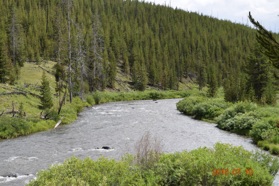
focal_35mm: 69
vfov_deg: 19.7
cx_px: 140
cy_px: 93
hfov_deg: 29.3
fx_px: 535
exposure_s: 1/320
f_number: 9
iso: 200
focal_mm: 46
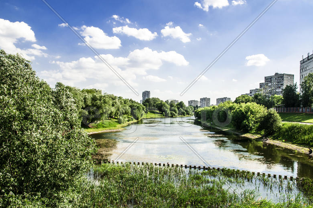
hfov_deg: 67.4
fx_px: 234
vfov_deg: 47.7
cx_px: 159
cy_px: 116
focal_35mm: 27
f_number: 10
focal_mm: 16
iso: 200
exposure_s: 1/250
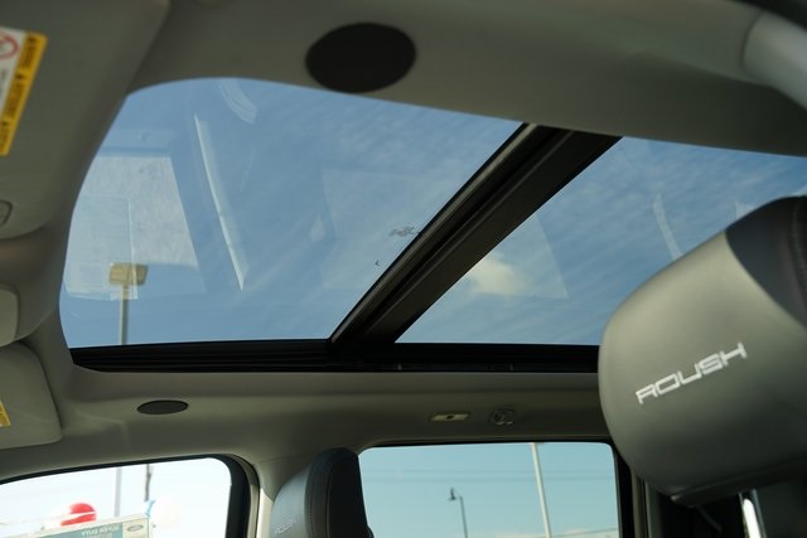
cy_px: 269
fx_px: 852
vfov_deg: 35.1
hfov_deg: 50.7
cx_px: 404
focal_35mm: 38
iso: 100
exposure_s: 1/80
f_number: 5.6
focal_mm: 38
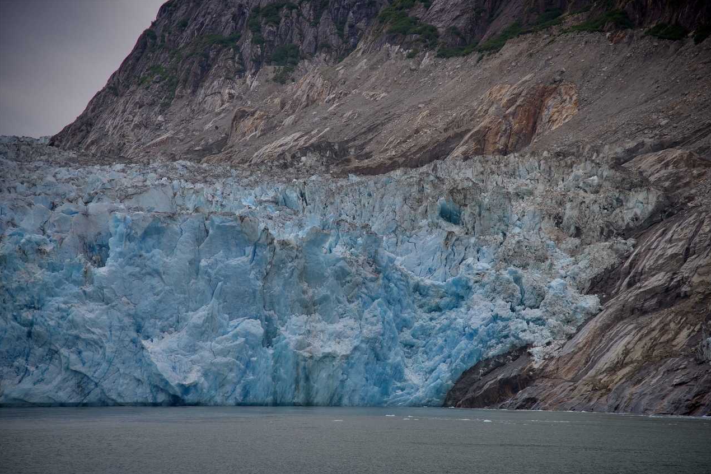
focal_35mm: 121
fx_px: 2389
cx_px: 357
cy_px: 238
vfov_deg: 11.3
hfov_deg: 16.9
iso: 100
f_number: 4.5
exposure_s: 1/250
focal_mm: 120
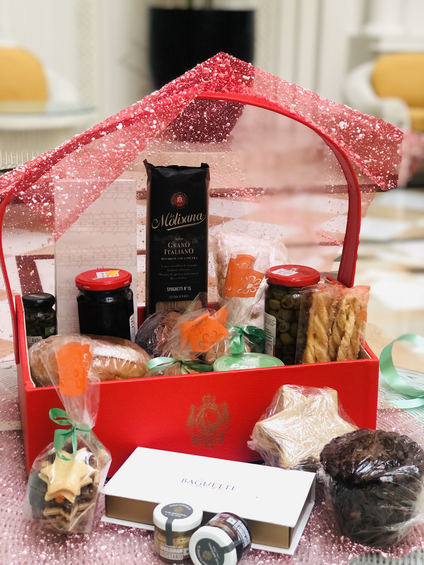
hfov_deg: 25.7
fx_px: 931
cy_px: 282
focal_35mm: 57
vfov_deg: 33.8
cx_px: 212
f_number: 2.8
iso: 100
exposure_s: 1/33
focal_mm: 6.6
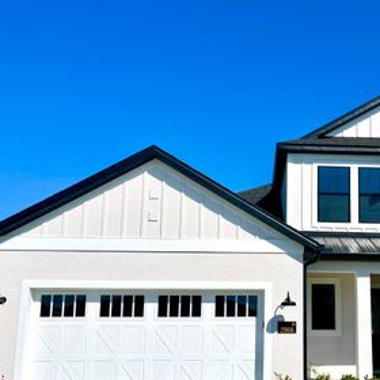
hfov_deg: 39.5
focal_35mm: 41
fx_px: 509
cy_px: 237
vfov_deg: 40.6
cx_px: 299
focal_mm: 5.1
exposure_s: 1/10870
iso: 50
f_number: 1.6
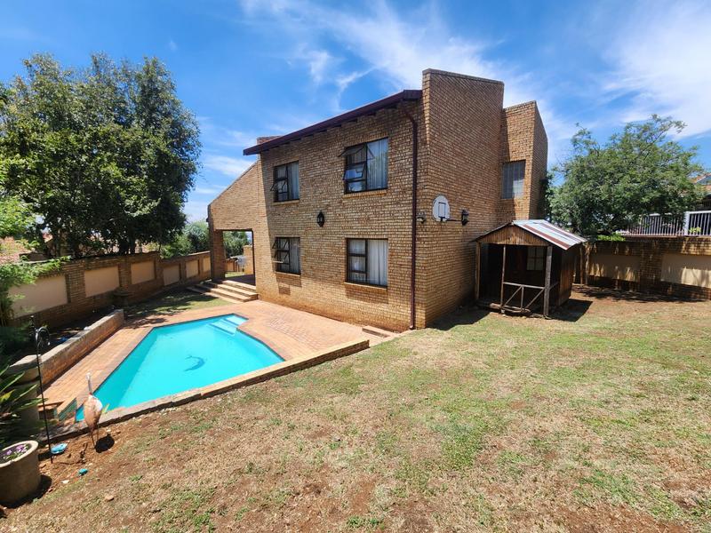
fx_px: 267
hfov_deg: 106.2
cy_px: 266
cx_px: 356
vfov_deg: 89.9
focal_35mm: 13
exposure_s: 1/1245
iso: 50
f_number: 2.2
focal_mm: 2.2
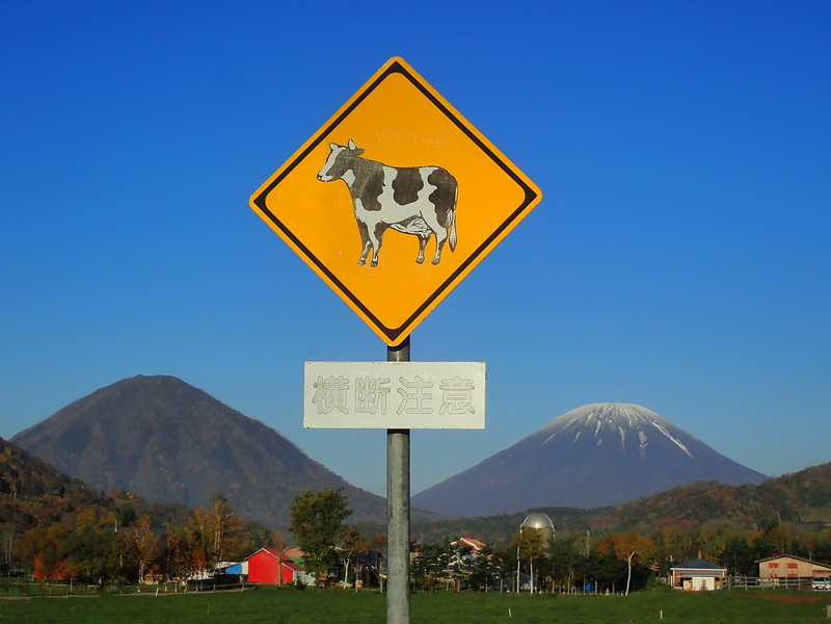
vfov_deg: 21.0
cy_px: 312
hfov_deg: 27.8
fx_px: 1680
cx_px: 416
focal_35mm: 70
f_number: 16
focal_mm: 12.6
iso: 100
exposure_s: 1/200
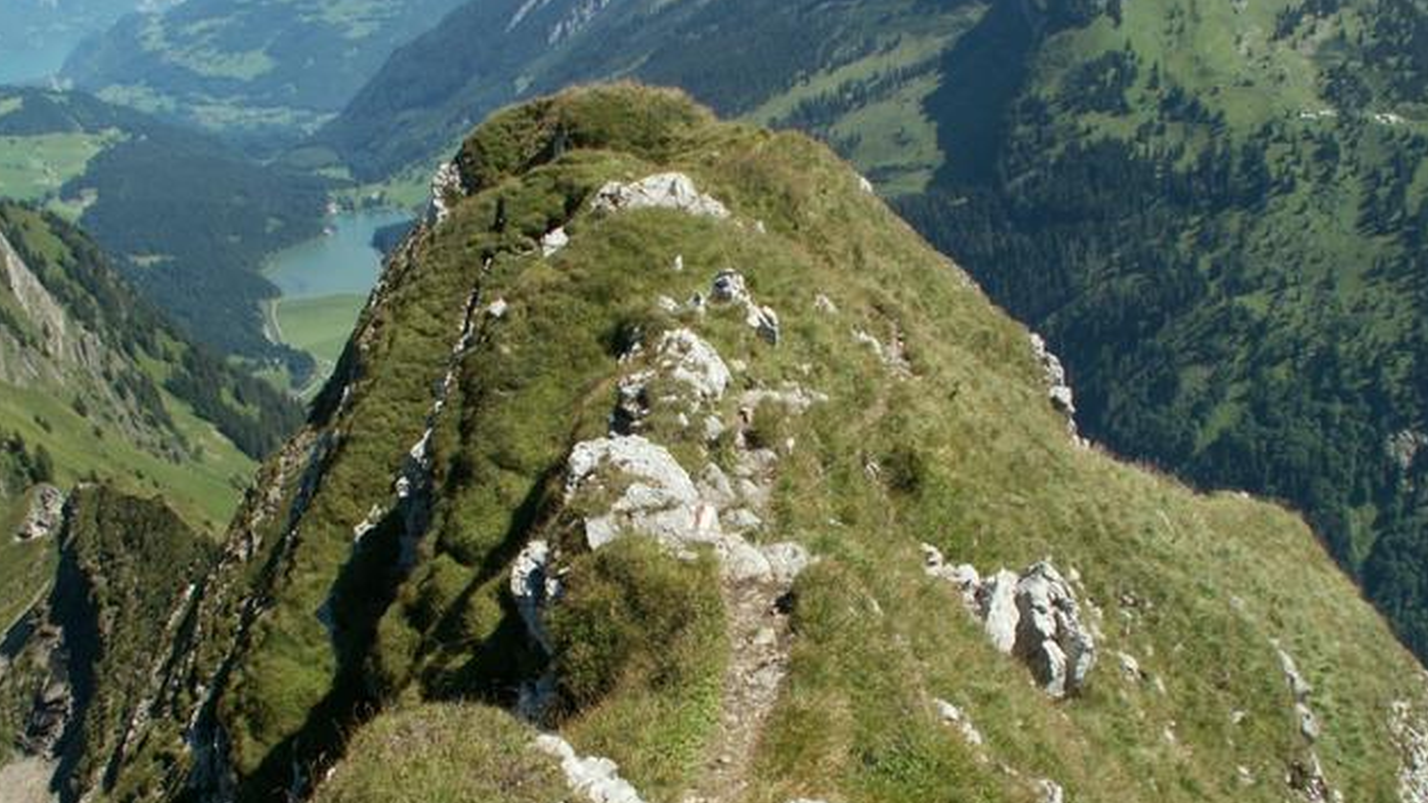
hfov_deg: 51.6
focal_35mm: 39
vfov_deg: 30.2
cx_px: 719
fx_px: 1477
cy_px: 525
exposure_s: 1/200
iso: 50
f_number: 5.6
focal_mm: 5.86
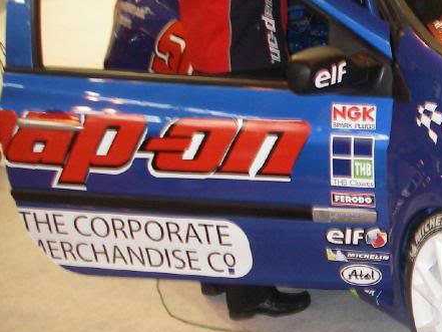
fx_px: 1111
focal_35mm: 87
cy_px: 187
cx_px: 505
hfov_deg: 21.2
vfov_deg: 17.0
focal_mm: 6.3
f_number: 3.3
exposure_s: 1/40
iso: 250
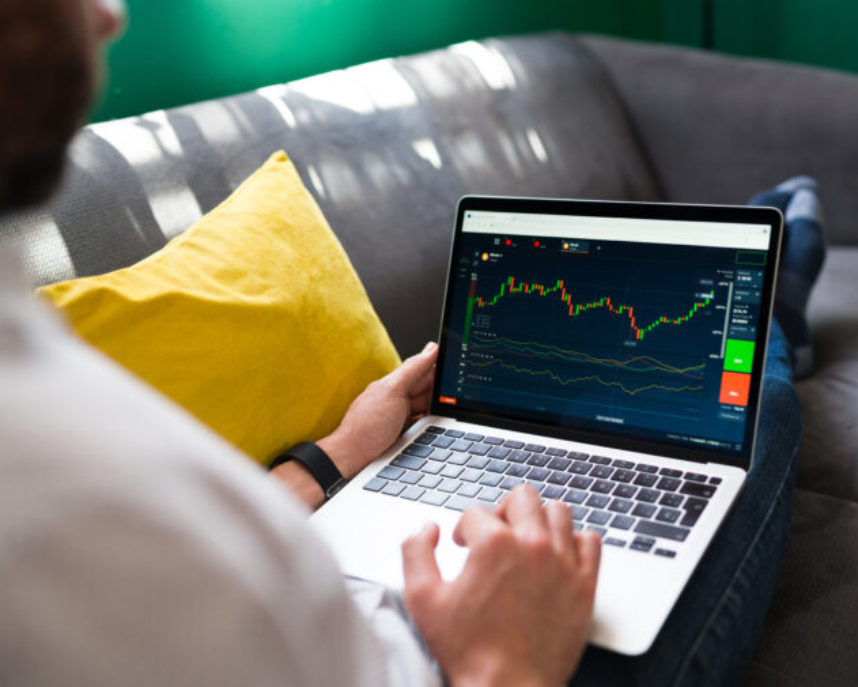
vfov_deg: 37.3
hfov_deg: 45.5
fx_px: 1016
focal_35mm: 40
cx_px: 514
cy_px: 343
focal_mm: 35
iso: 250
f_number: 1.8
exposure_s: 1/160
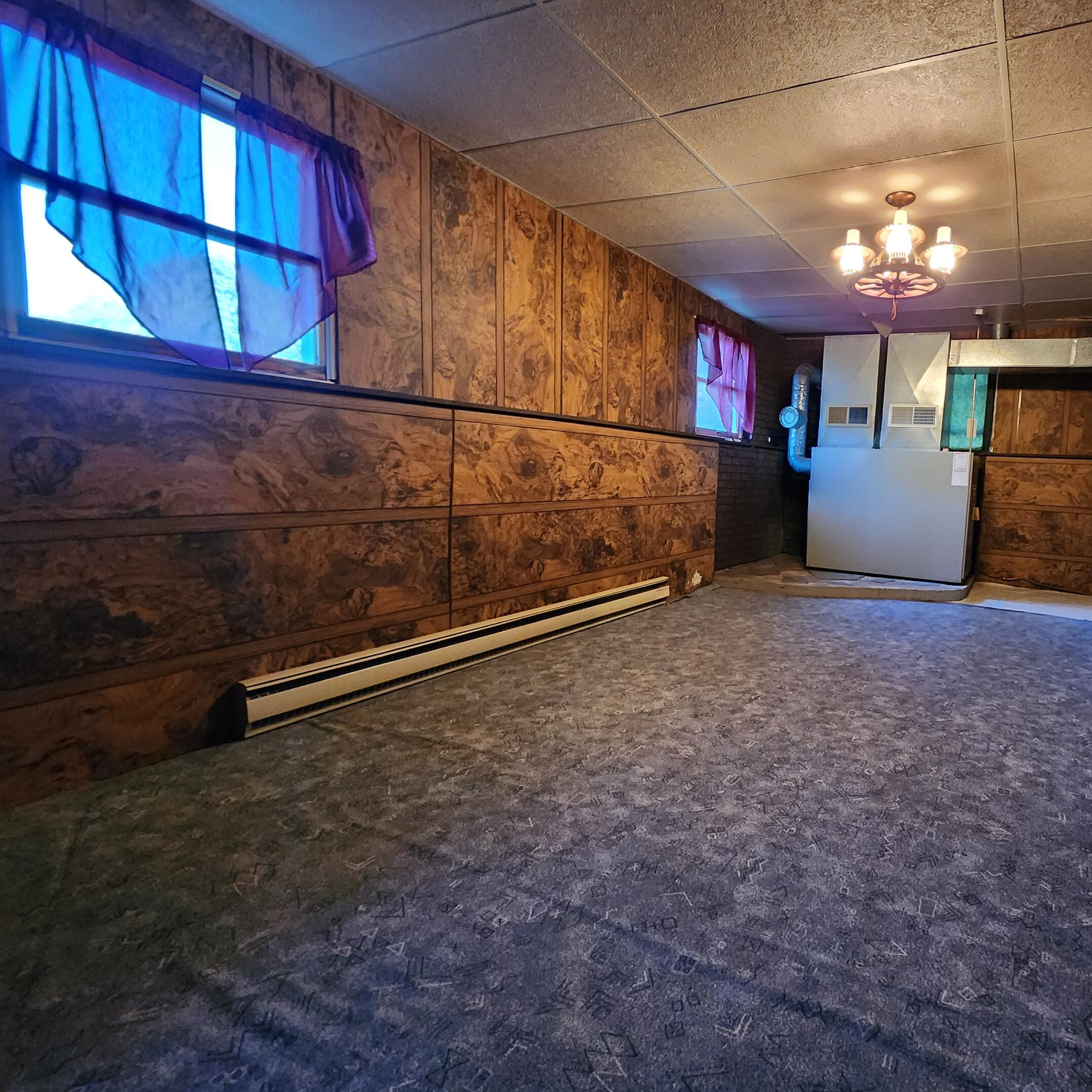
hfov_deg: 83.4
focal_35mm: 16
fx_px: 571
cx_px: 756
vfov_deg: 87.4
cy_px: 529
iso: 800
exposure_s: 1/24
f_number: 2.2
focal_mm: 2.2
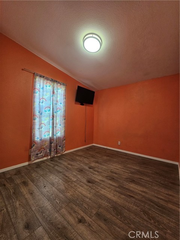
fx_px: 90
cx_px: 90
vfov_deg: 106.2
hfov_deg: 89.9
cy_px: 120
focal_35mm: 13
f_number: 2.2
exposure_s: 1/60
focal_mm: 2.2
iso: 160
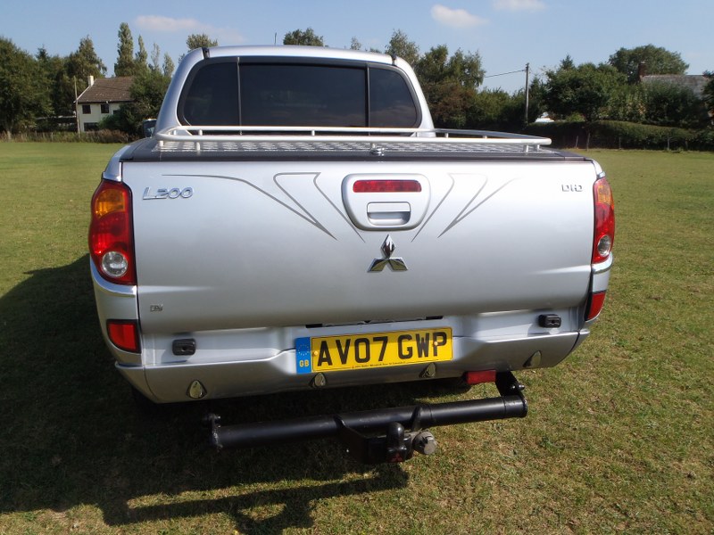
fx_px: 578
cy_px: 268
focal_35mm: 28
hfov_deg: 63.4
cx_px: 357
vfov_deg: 49.7
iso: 80
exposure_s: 1/640
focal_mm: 5
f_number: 4.5
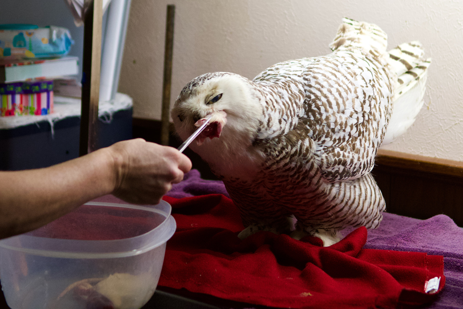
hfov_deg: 24.6
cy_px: 154
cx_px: 232
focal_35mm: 82
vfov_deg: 16.6
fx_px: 1061
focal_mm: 55
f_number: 3.2
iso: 2000
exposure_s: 1/500
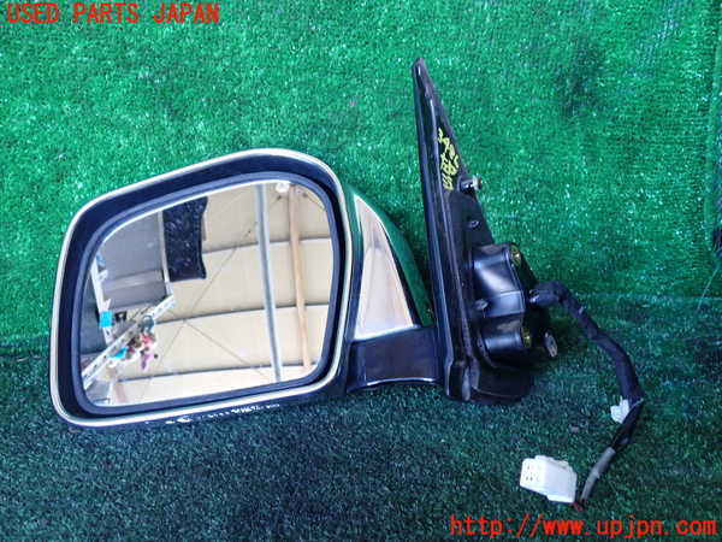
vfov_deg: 46.8
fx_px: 626
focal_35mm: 30
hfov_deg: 60.0
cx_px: 361
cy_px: 271
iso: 250
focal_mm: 5.4
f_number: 2.3
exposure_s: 1/30
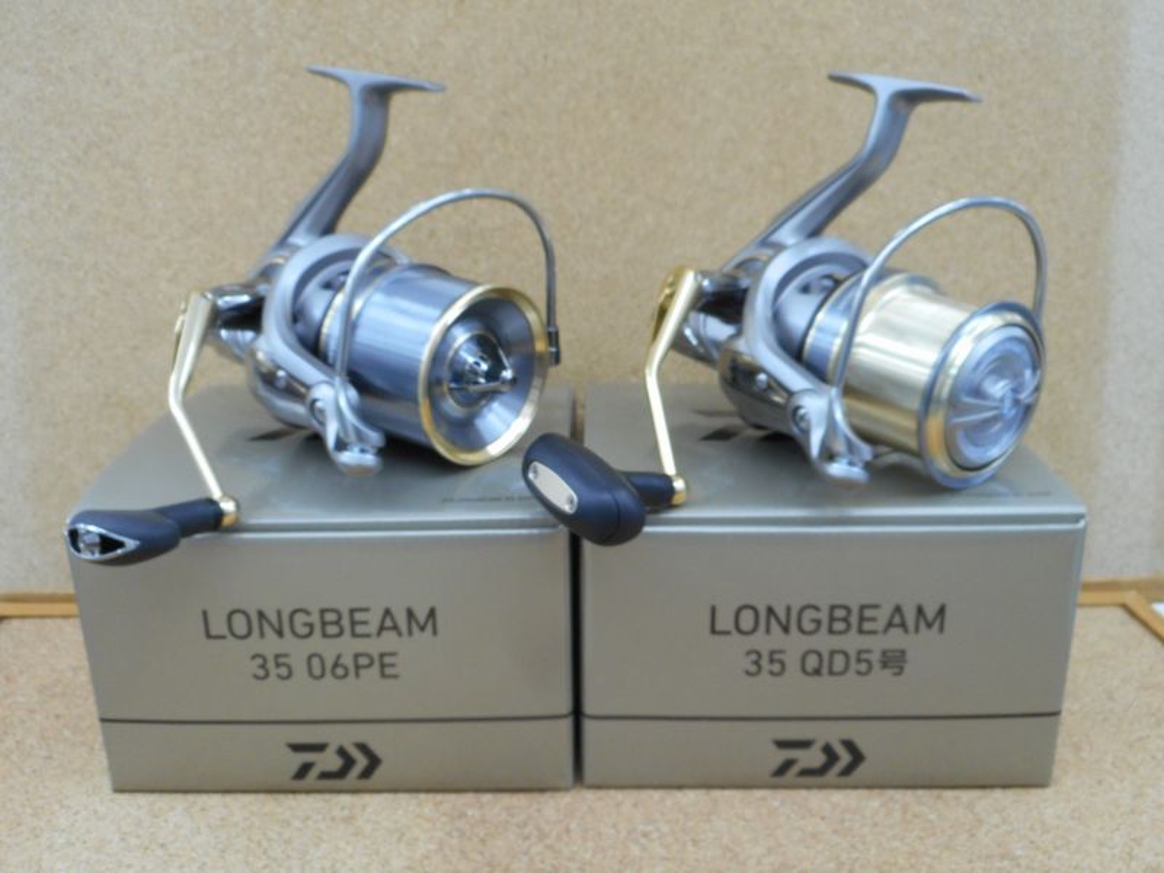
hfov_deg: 54.0
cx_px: 582
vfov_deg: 41.8
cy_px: 436
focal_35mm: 34
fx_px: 1143
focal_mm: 6
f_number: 4.2
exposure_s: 1/30
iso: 220
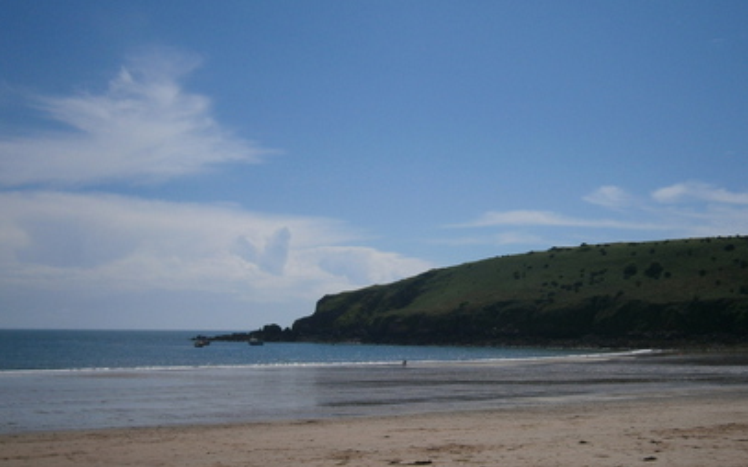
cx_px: 419
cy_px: 294
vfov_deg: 26.7
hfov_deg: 41.8
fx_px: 978
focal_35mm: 48
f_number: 8.7
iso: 80
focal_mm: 6.4
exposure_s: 1/500
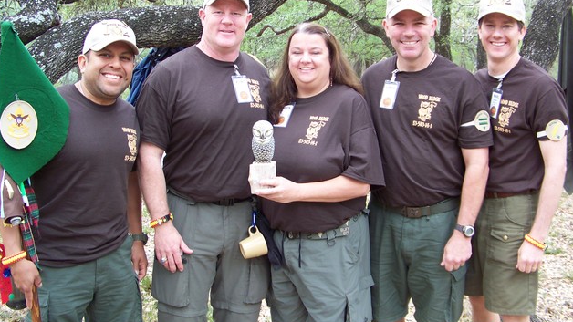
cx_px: 291
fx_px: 684
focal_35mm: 45
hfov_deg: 45.5
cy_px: 140
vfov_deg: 26.5
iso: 64
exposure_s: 1/40
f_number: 2.8
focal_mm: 5.85
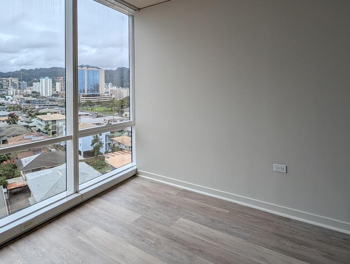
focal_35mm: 20
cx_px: 179
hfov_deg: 81.6
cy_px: 91
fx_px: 203
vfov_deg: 64.6
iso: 51
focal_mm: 2.02
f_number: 1.7
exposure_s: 1/836
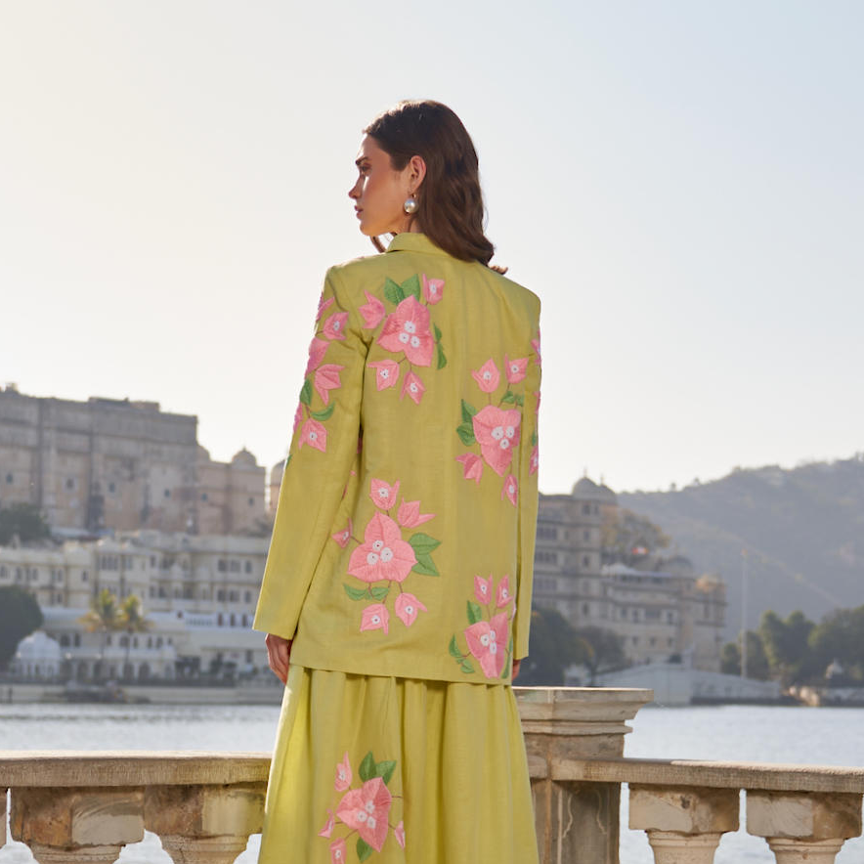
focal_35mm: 48
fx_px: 1355
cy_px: 605
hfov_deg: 35.4
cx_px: 429
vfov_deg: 34.9
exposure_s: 1/1000
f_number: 2.8
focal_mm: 25
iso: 50
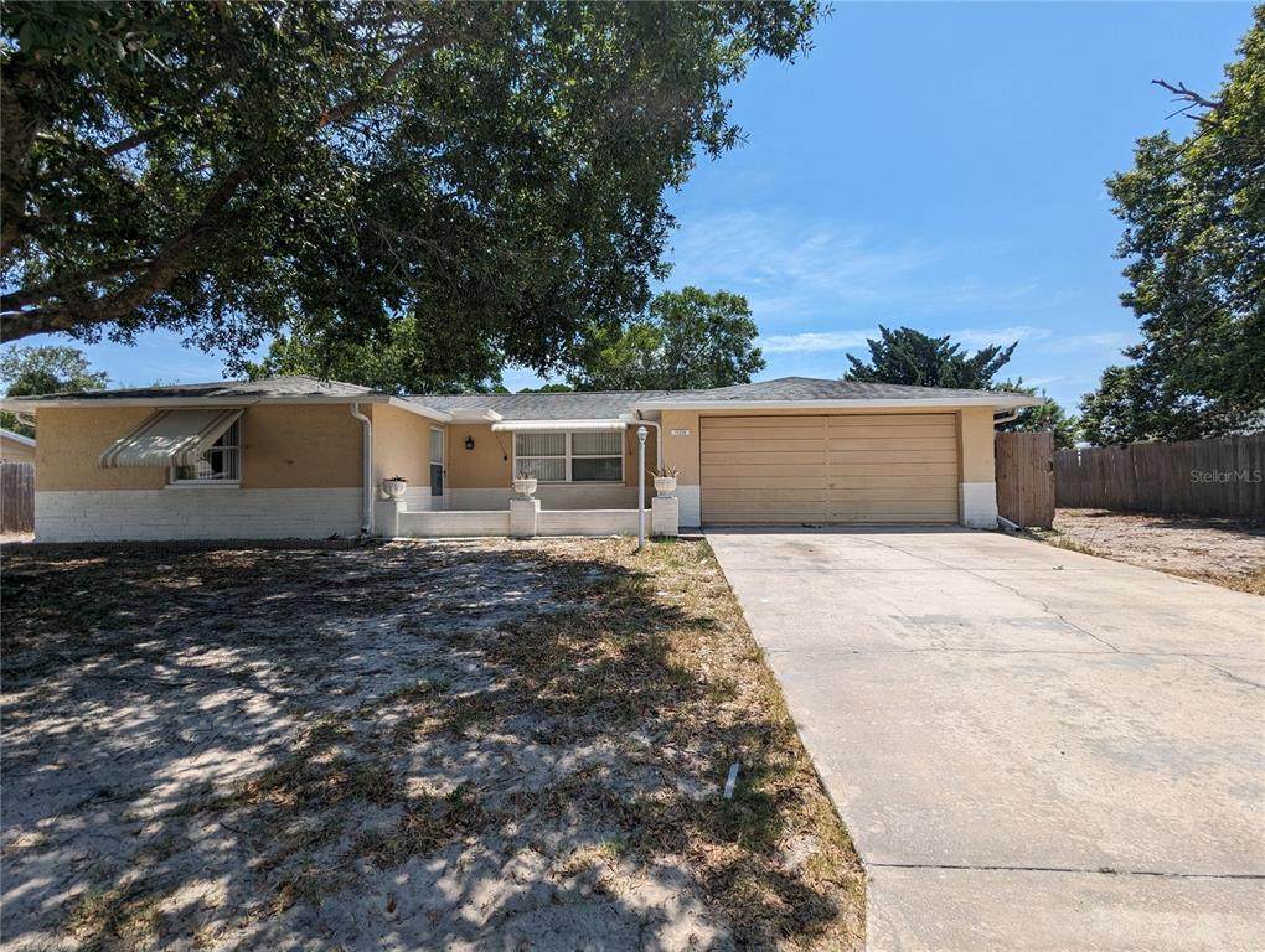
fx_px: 586
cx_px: 632
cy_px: 476
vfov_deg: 78.2
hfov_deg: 94.4
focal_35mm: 16
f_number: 2.2
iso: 49
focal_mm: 2.35
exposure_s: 1/1550
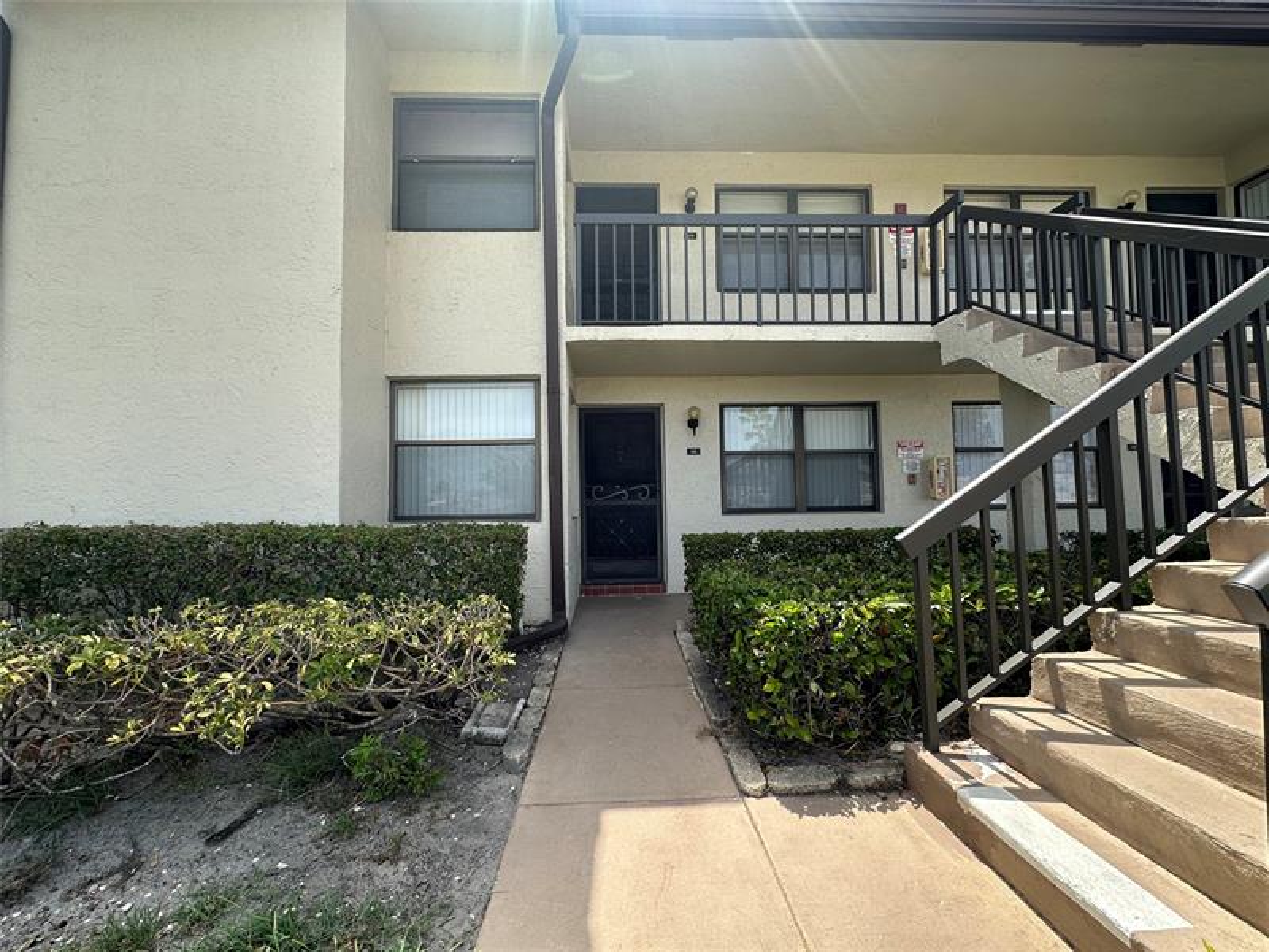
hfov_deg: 102.1
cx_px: 634
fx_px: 513
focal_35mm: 14
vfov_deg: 85.7
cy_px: 476
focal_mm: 2.22
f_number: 2.2
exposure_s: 1/615
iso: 40
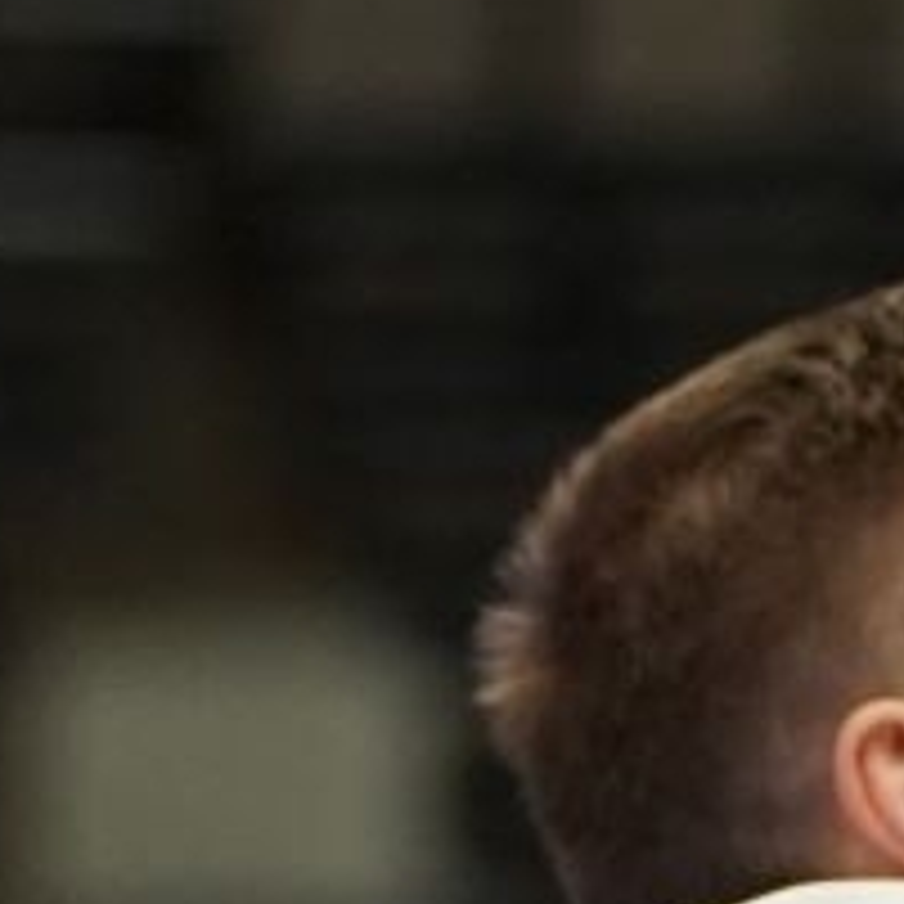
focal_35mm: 906
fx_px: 26769
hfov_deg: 1.9
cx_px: 1606
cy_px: 1835
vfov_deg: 1.9
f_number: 2.8
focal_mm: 119
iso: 2500
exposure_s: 1/1000
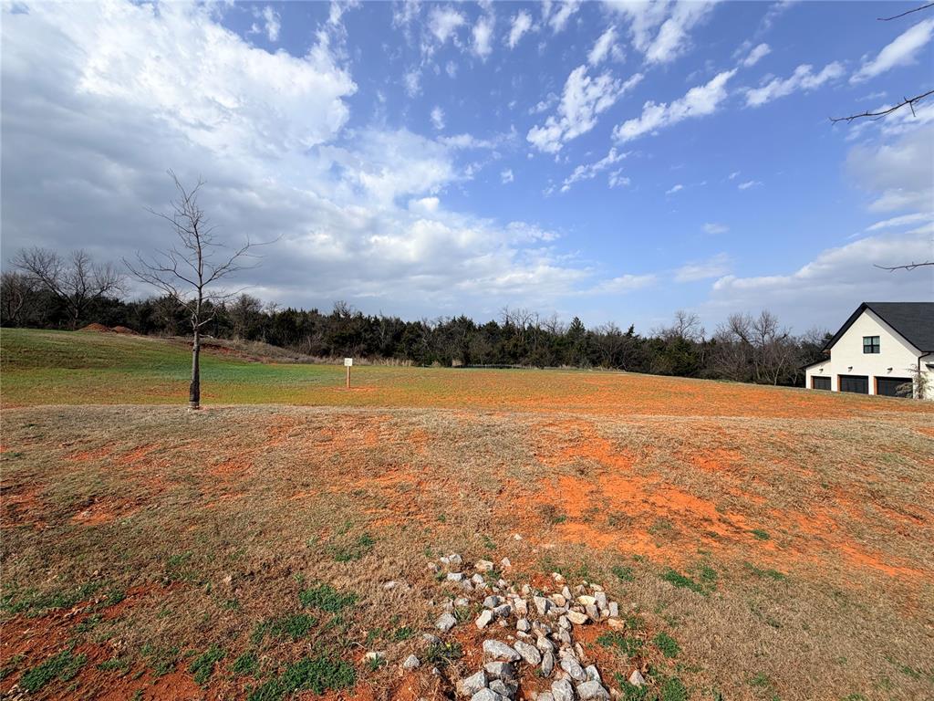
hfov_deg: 102.1
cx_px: 467
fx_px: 378
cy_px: 350
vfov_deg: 85.7
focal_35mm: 14
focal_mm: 2.22
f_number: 2.2
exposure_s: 1/1050
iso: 20
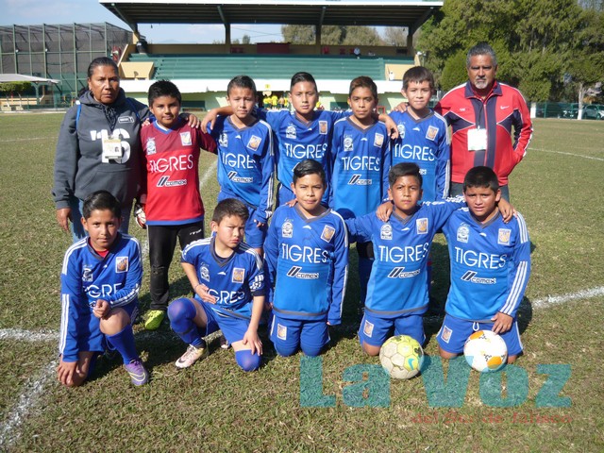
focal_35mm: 33
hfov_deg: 55.4
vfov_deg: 42.9
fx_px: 576
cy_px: 226
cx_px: 302
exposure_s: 1/1000
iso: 100
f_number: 2.8
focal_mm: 5.5
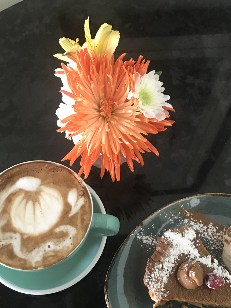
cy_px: 193
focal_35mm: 37
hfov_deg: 38.6
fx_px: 329
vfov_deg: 49.6
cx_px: 127
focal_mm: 3.99
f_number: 1.8
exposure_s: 1/9
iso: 100
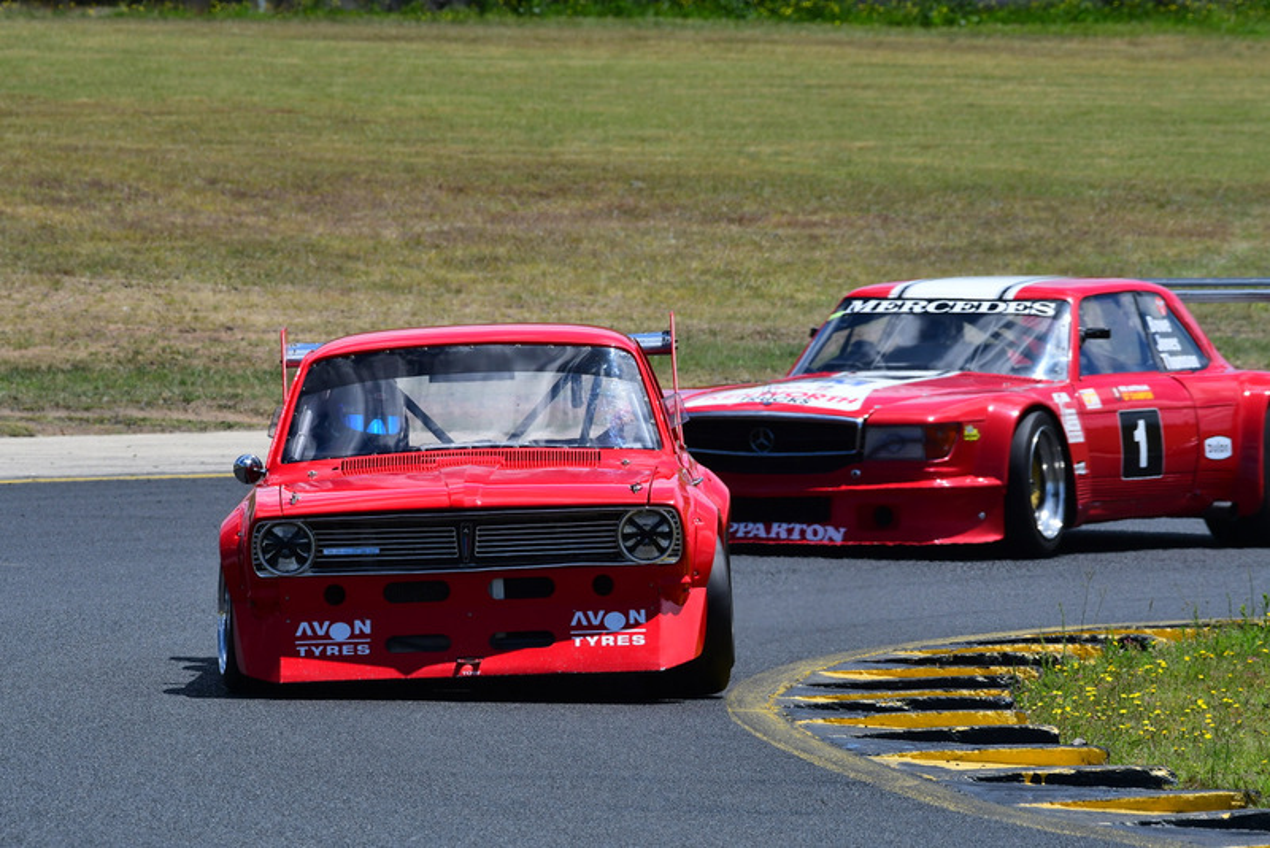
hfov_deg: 4.4
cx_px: 635
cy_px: 424
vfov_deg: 3.0
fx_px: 16409
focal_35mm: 465
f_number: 11
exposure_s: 1/640
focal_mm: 310
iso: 320
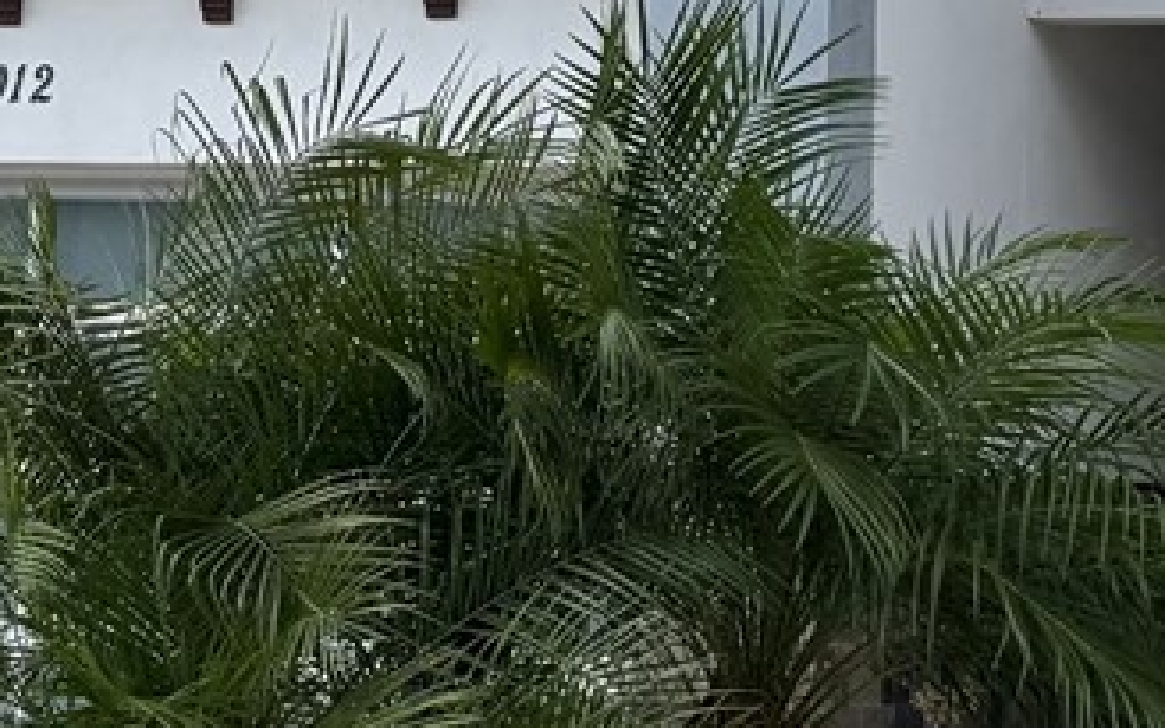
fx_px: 3937
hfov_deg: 16.6
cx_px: 110
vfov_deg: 10.5
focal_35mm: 124
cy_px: 0
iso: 80
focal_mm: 6.76
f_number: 1.78
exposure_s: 1/3413
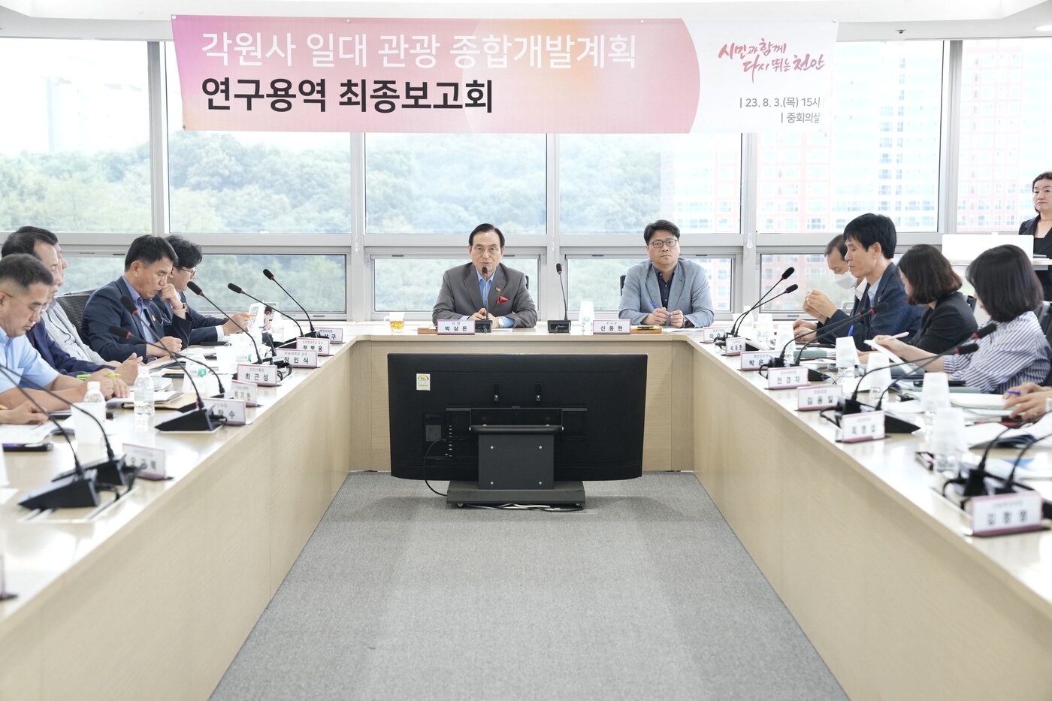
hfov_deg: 30.5
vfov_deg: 20.6
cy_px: 350
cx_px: 526
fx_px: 1928
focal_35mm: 66
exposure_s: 1/200
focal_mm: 66
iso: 2000
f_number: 4.5
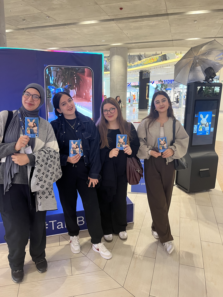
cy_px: 148
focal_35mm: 26
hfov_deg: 53.1
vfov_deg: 67.3
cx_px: 112
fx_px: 223
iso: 200
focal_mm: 5.1
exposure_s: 1/50
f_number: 1.6
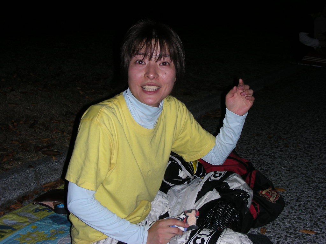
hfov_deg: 36.2
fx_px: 499
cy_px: 122
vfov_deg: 27.5
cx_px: 163
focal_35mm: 53
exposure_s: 1/60
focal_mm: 8.8
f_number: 3.5
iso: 50
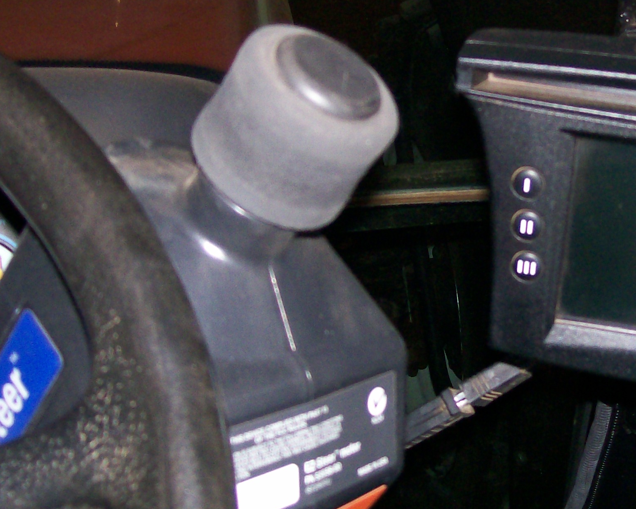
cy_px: 233
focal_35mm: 70
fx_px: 1318
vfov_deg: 21.9
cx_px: 485
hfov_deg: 26.7
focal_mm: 6
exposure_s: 1/64
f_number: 2.7
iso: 140
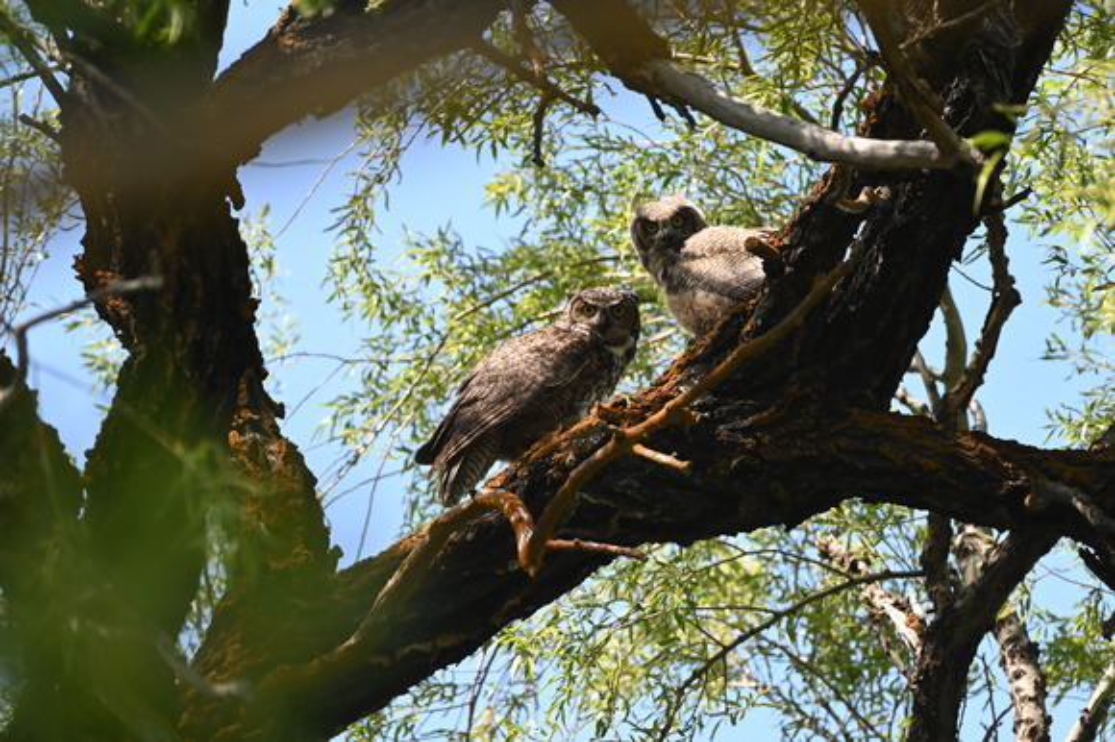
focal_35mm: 400
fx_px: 12381
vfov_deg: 3.4
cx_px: 558
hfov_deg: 5.2
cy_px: 371
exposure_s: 1/400
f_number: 8
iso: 1250
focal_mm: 400
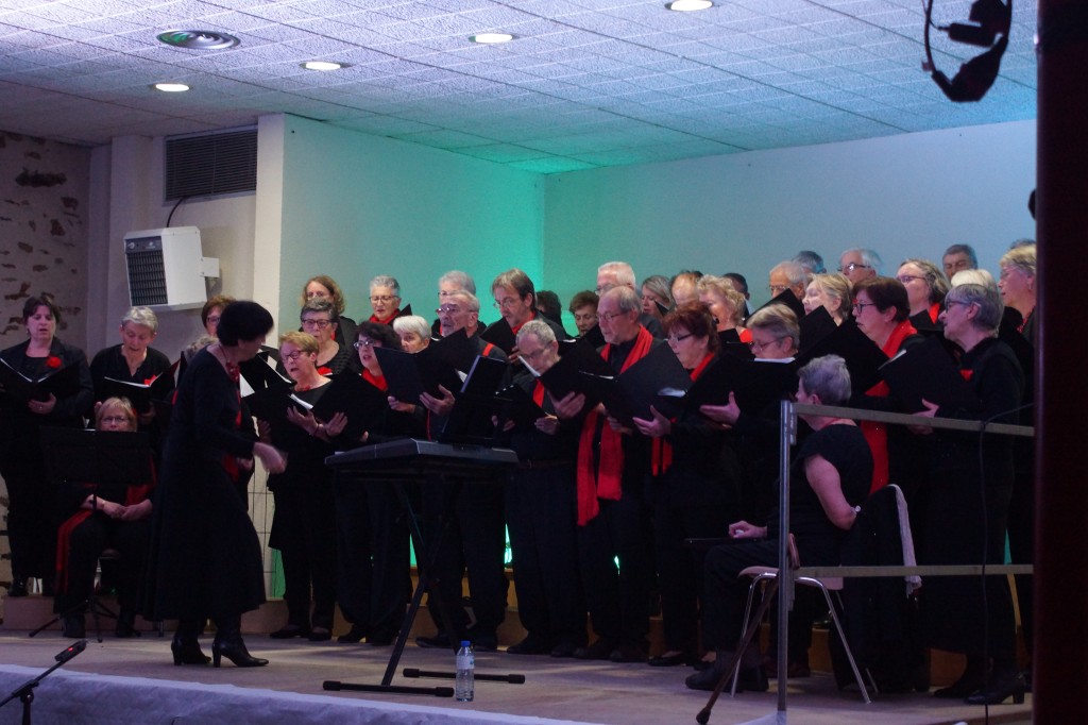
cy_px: 362
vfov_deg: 20.1
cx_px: 544
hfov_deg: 29.9
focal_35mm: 68
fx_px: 2039
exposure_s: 1/15
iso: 1600
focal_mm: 45
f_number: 5.6
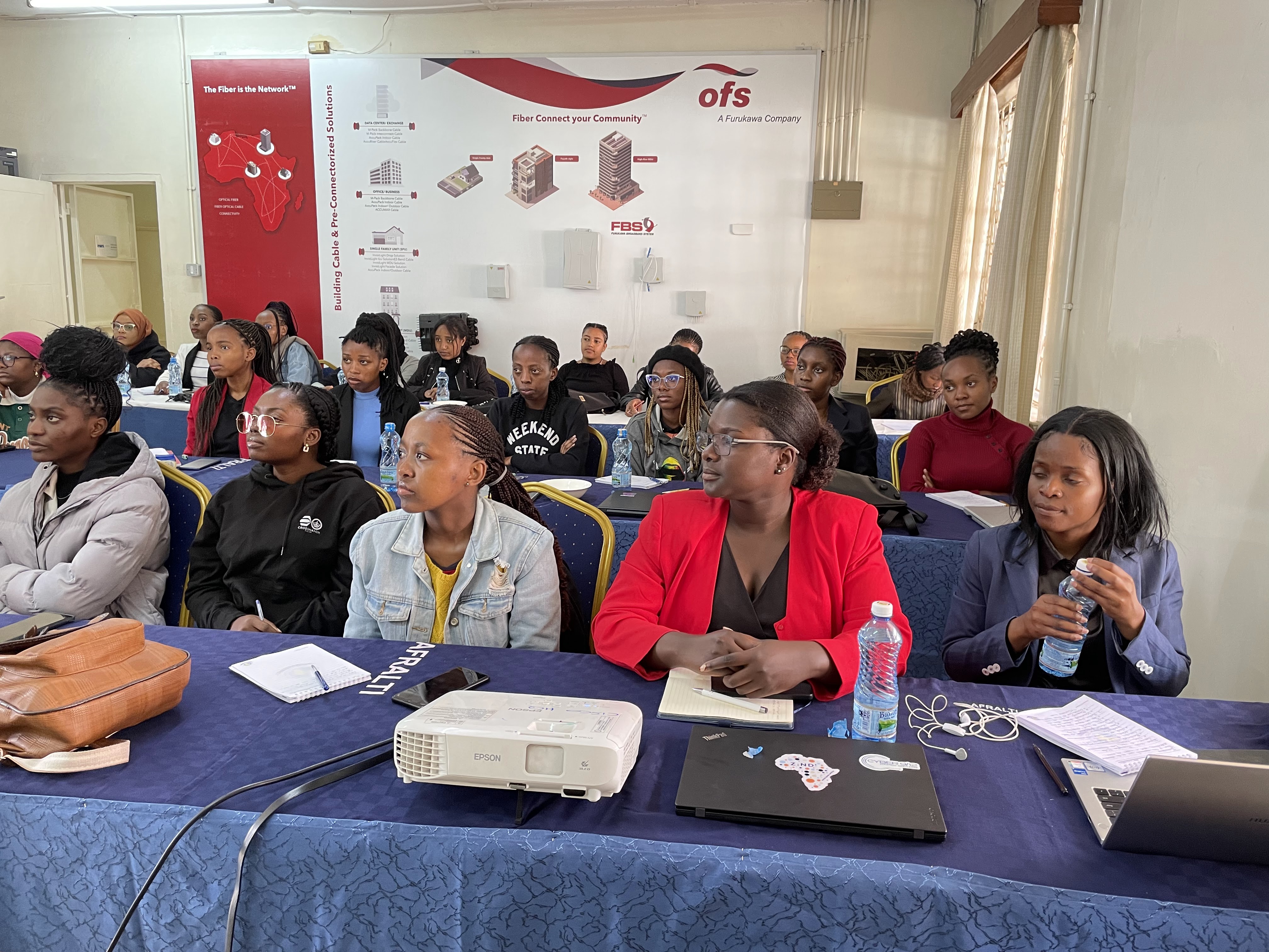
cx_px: 634
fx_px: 953
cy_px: 476
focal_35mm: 26
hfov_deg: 67.3
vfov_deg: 53.1
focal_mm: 4.2
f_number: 1.6
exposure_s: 1/50
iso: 160
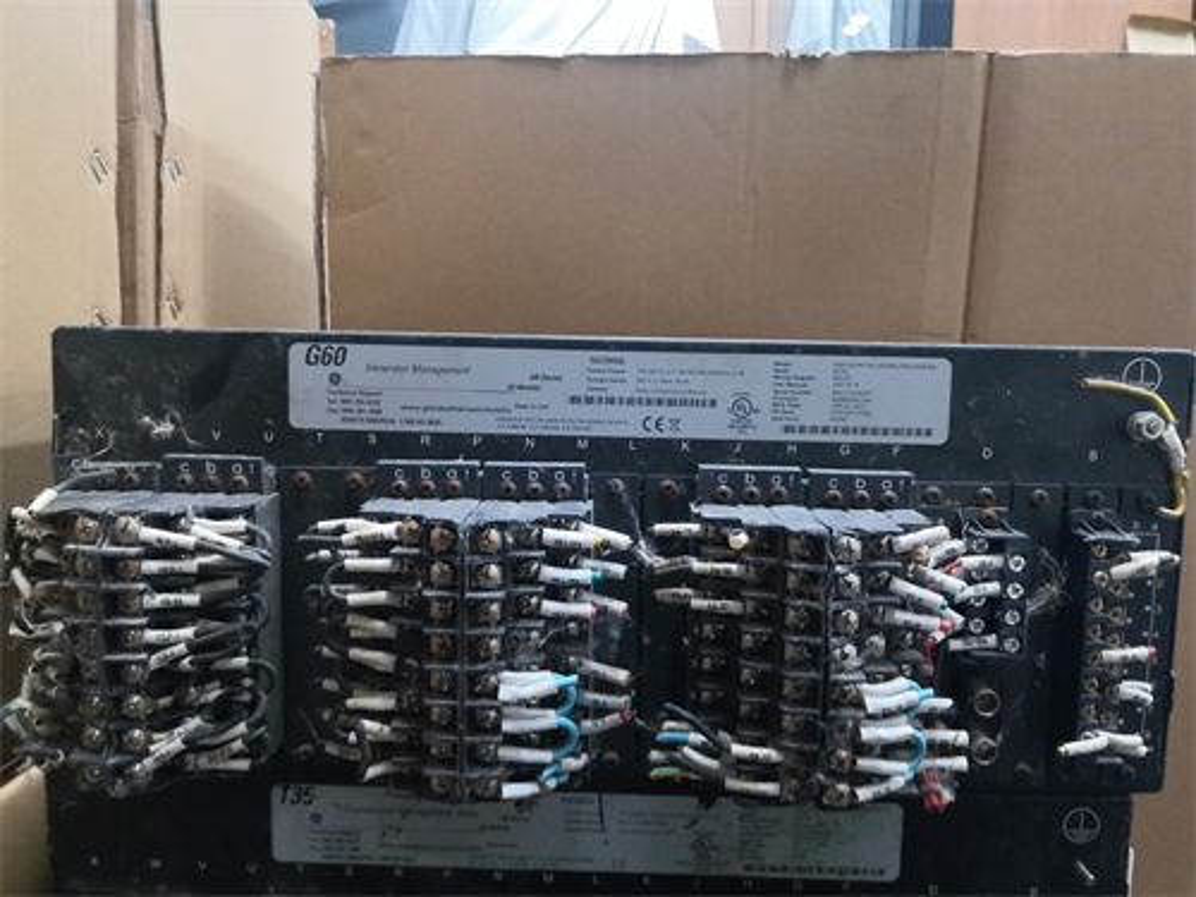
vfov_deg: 51.4
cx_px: 598
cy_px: 448
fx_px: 933
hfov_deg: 65.3
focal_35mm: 27
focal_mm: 3.95
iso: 400
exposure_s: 1/50
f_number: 1.8
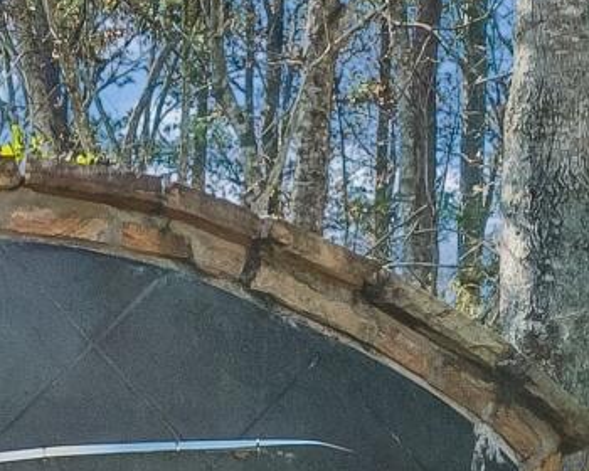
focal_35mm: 116
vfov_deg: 12.0
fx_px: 2022
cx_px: 106
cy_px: 892
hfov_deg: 16.4
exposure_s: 1/100
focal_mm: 10
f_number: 7.1
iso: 400
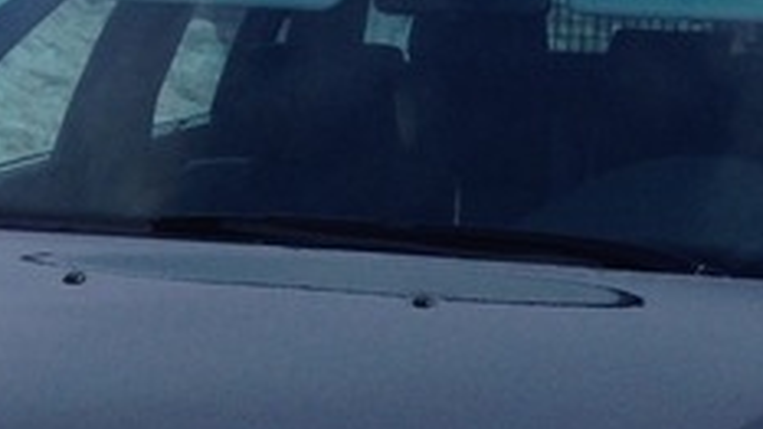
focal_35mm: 158
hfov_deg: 13.6
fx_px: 3196
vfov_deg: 7.1
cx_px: 478
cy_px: 1097
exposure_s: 1/428
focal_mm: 4.12
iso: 50
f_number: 2.4
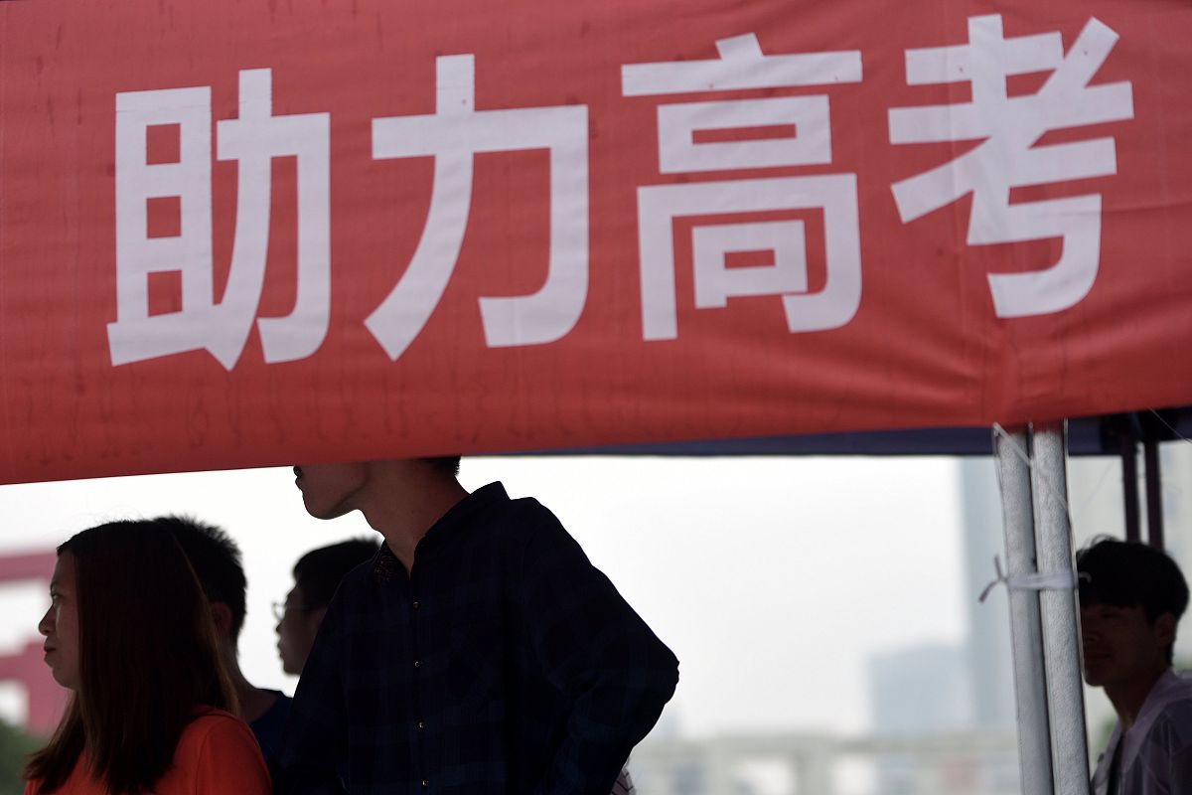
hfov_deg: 19.5
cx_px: 596
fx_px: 3476
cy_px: 398
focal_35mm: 105
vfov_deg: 13.0
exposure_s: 1/250
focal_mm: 105
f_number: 2.8
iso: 400
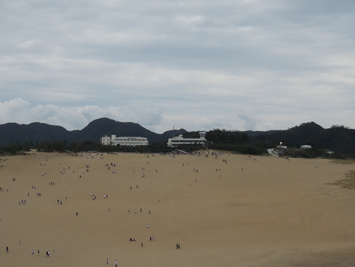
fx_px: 544
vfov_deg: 27.4
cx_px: 132
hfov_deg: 36.0
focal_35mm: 53
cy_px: 166
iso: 80
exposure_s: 1/1600
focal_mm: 5.1
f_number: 2.8
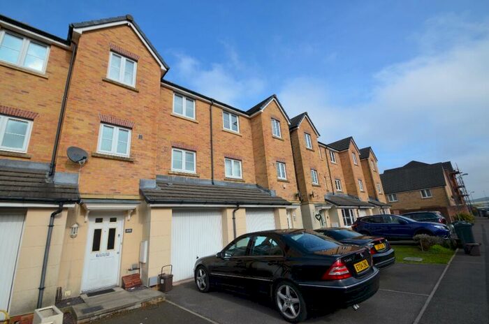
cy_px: 162
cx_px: 244
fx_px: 203
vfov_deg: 77.1
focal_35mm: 15
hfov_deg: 100.5
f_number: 8
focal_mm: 10
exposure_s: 1/250
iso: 100
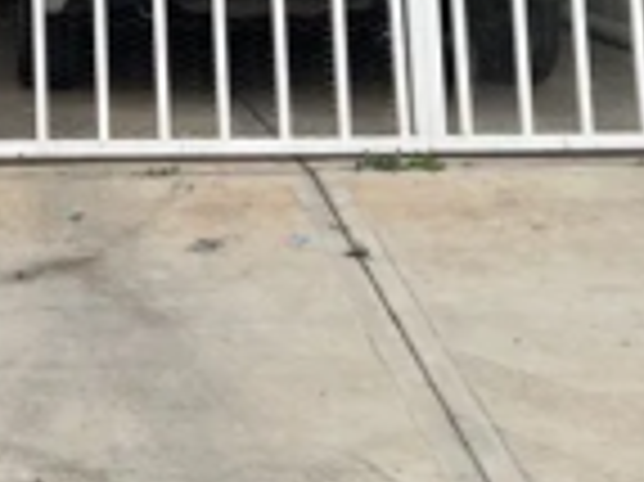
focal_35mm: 108
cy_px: -477
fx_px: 2008
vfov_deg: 12.2
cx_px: -158
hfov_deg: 17.3
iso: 50
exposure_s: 1/753
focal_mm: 5.7
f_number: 1.5
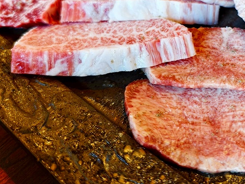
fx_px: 290
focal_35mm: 41
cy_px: 40
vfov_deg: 34.2
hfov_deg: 44.0
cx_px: 189
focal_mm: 6.54
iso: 346
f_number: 1.57
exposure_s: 1/60
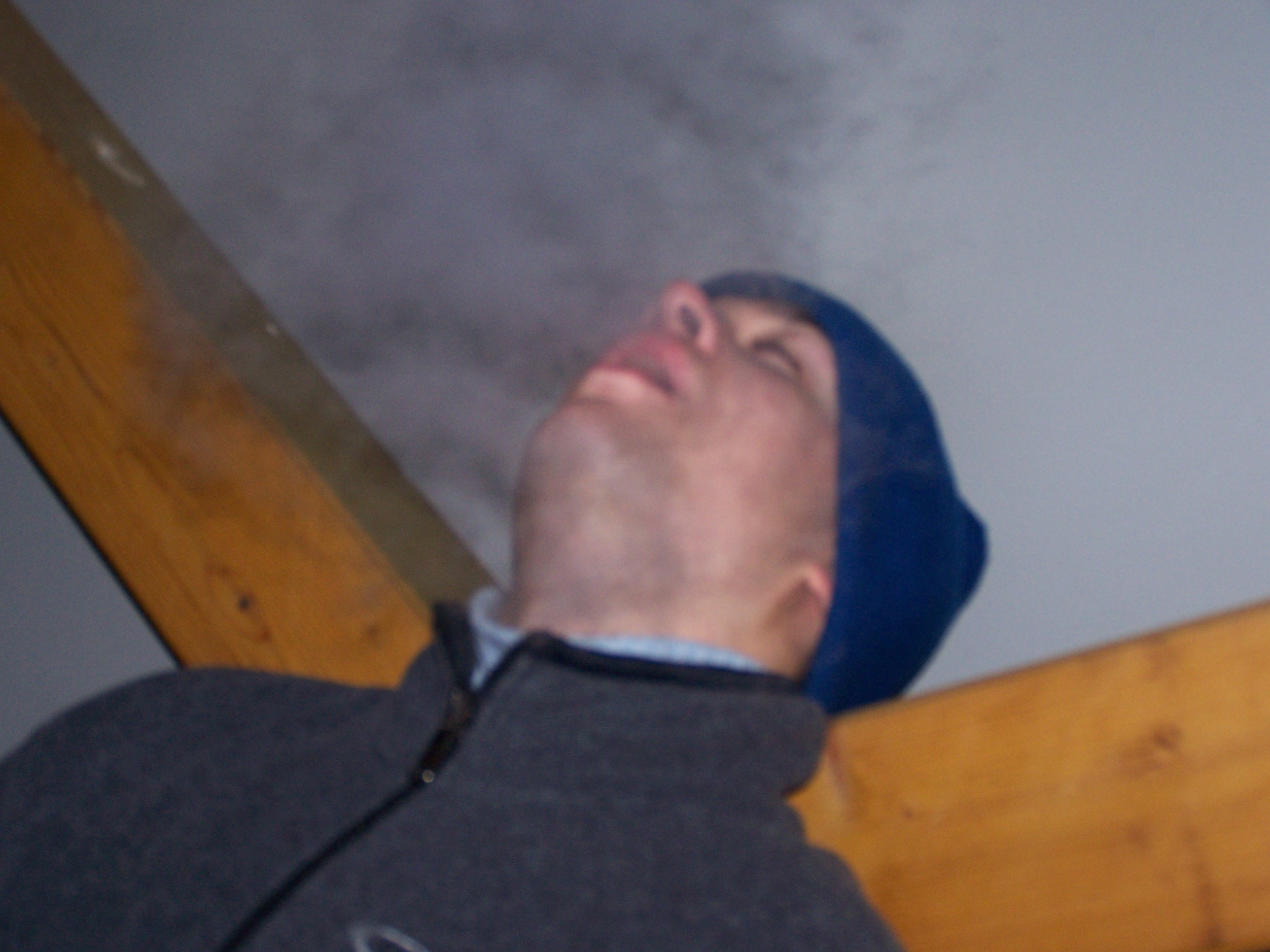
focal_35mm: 69
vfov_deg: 21.3
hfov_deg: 28.2
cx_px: 635
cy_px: 476
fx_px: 2531
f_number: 3.2
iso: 140
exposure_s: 1/80
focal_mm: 11.5
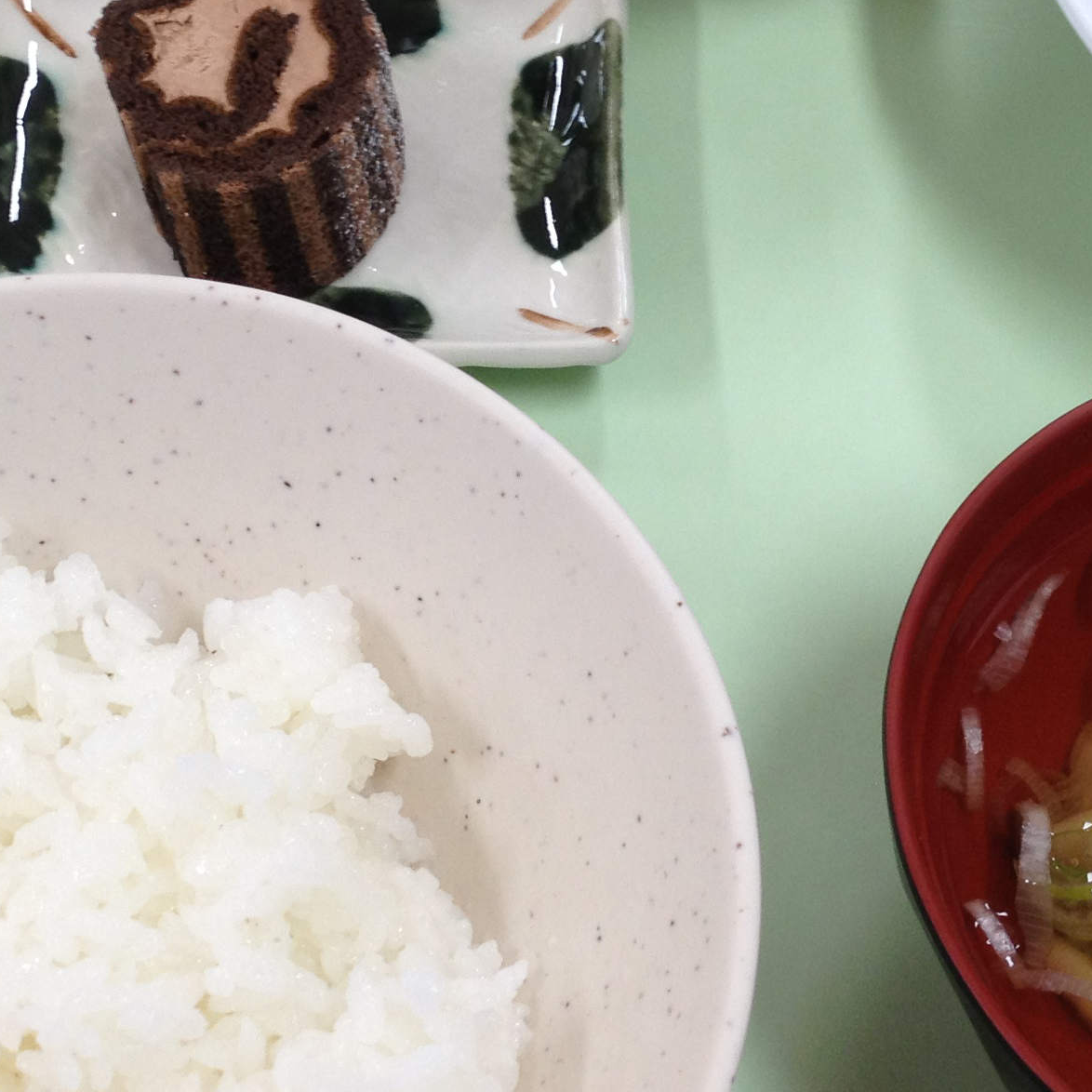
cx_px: 486
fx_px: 3069
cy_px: 393
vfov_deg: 20.1
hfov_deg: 20.2
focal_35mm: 86
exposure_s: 1/40
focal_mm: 4.28
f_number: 2.4
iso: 64
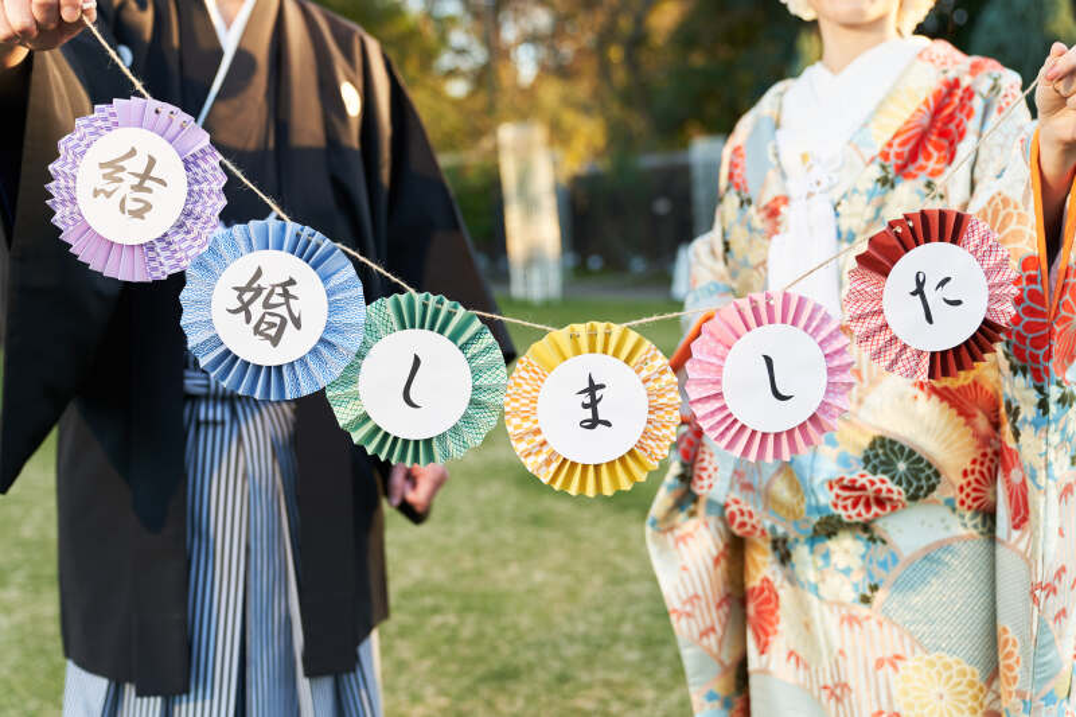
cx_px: 538
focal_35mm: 40
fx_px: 1195
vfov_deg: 33.4
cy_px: 358
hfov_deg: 48.5
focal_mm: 40
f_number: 2.8
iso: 160
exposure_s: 1/250
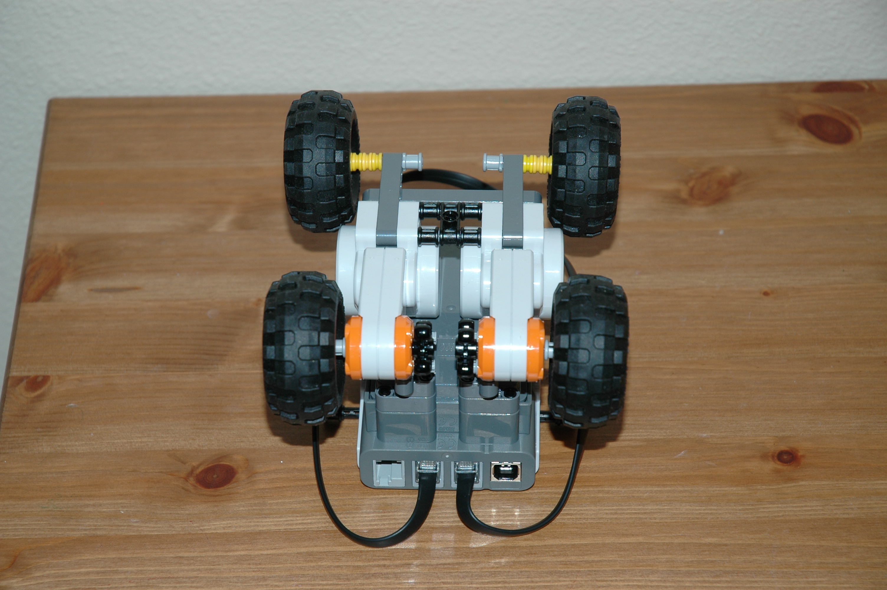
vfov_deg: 14.0
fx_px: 2400
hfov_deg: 20.9
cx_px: 444
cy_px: 295
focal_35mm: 98
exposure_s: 1/60
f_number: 6.3
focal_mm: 65
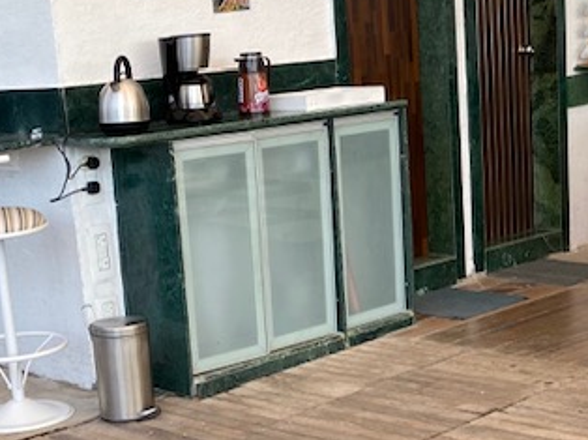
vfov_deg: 27.5
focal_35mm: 53
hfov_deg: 33.9
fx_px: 900
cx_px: 547
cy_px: 212
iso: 32
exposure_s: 1/539
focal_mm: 4.25
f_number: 1.8
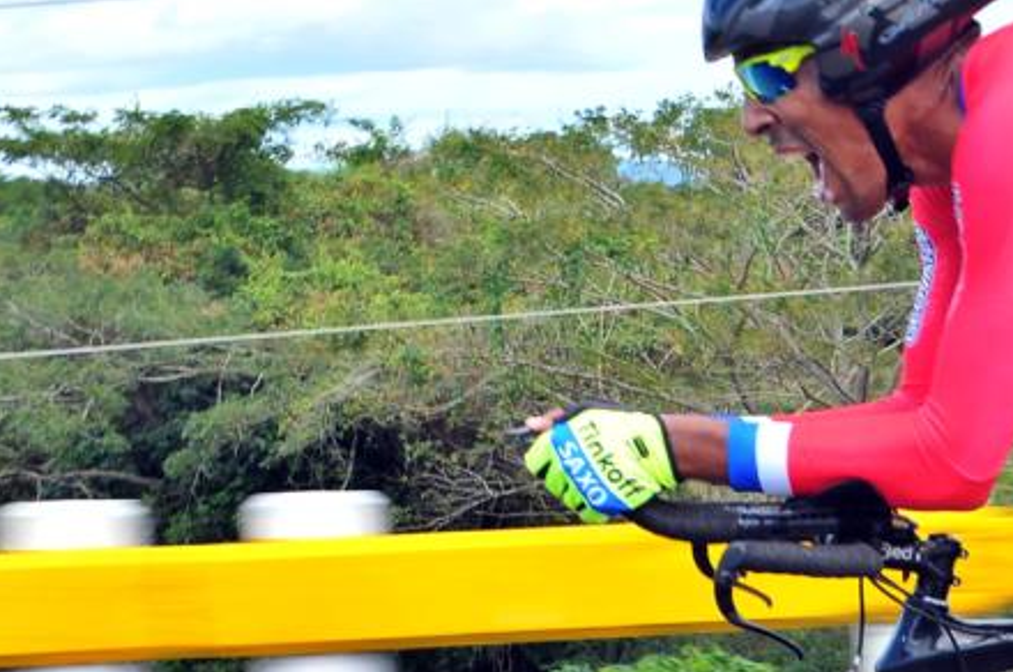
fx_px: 2842
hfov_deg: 19.6
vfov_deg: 13.3
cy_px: 633
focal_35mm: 101
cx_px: 1025
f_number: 14
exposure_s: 1/80
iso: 200
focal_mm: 29
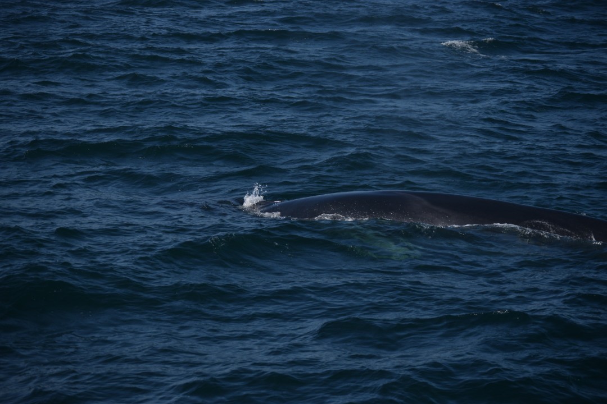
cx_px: 304
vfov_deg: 9.6
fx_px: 2403
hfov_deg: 14.4
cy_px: 202
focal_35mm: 142
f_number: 4.5
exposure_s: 1/4000
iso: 200
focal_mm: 95
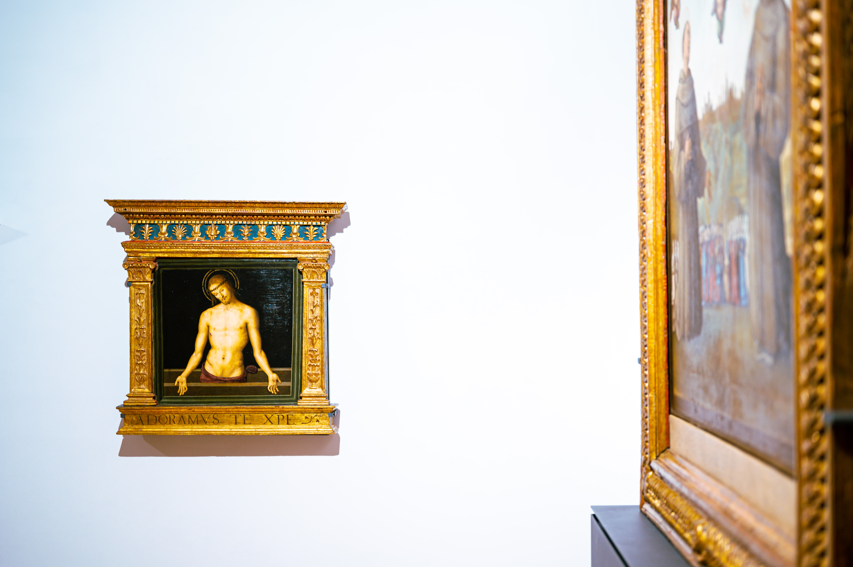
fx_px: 1184
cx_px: 426
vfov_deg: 27.0
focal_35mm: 50
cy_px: 284
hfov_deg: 39.6
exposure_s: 1/13
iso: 450
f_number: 2
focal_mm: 50
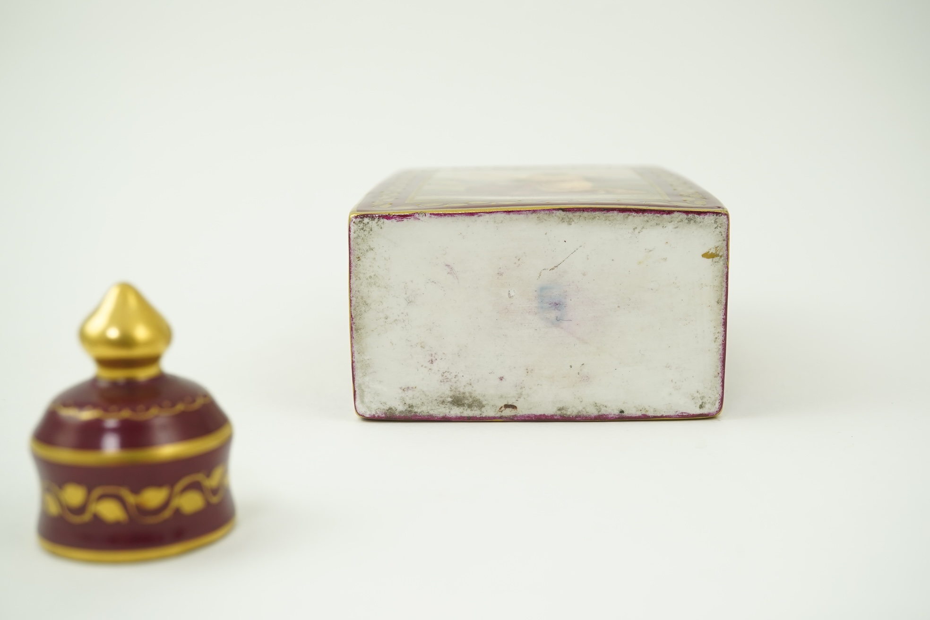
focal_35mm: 45
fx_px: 1162
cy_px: 310
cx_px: 465
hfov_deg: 43.6
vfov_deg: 29.9
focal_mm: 30
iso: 500
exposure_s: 1/50
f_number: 9
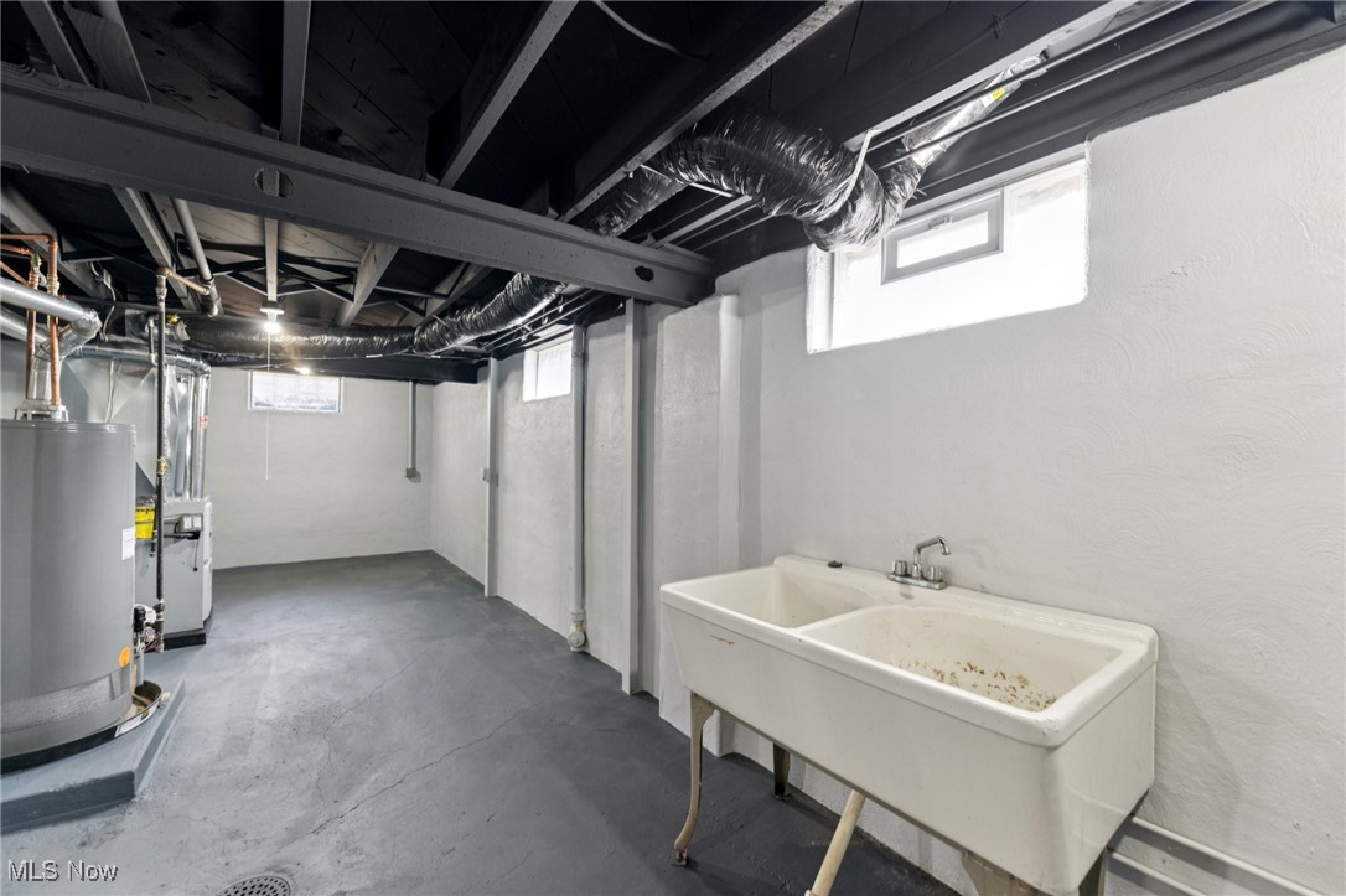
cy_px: 448
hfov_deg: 104.3
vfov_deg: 81.2
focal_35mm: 14
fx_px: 523
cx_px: 673
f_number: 3.5
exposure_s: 1/60
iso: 800
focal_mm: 14
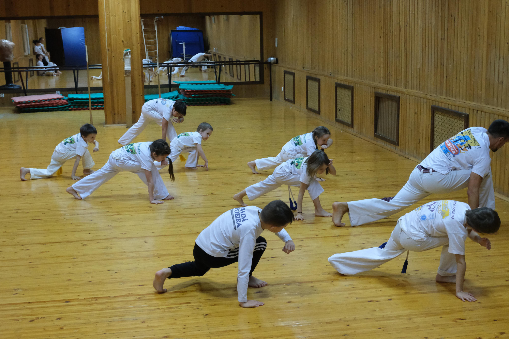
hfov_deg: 38.2
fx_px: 735
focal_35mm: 52
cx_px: 256
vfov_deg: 26.0
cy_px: 173
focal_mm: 34.3
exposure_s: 1/210
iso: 6400
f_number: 5
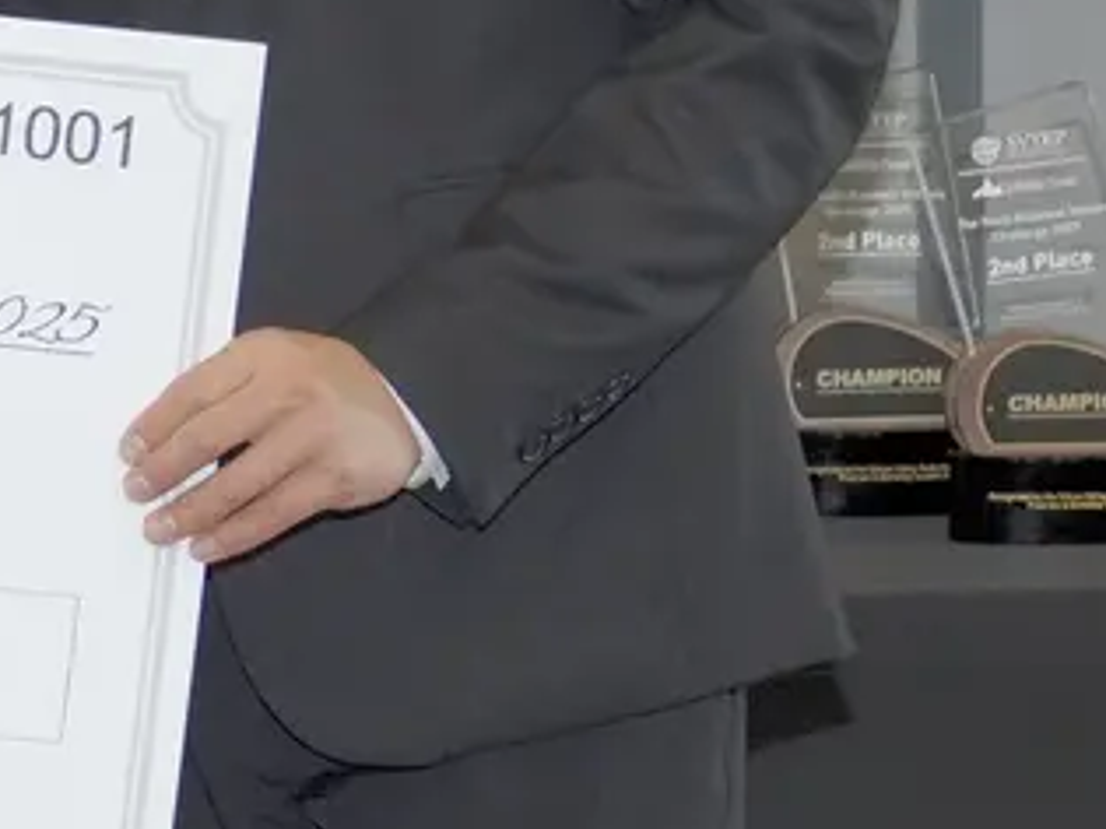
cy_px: -342
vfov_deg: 4.5
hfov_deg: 6.0
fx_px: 10380
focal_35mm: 325
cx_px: -915
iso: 800
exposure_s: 1/60
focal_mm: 56
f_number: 4
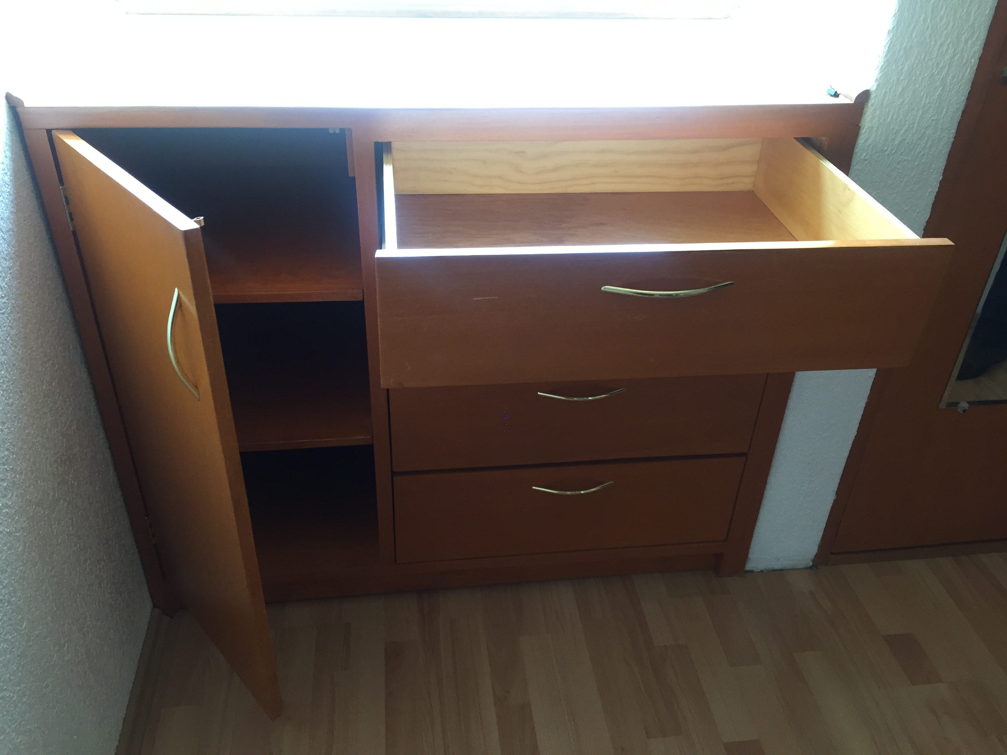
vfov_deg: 48.2
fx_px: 844
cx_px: 504
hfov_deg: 61.7
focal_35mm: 29
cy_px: 378
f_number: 2.2
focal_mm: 4.15
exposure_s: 1/30
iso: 100
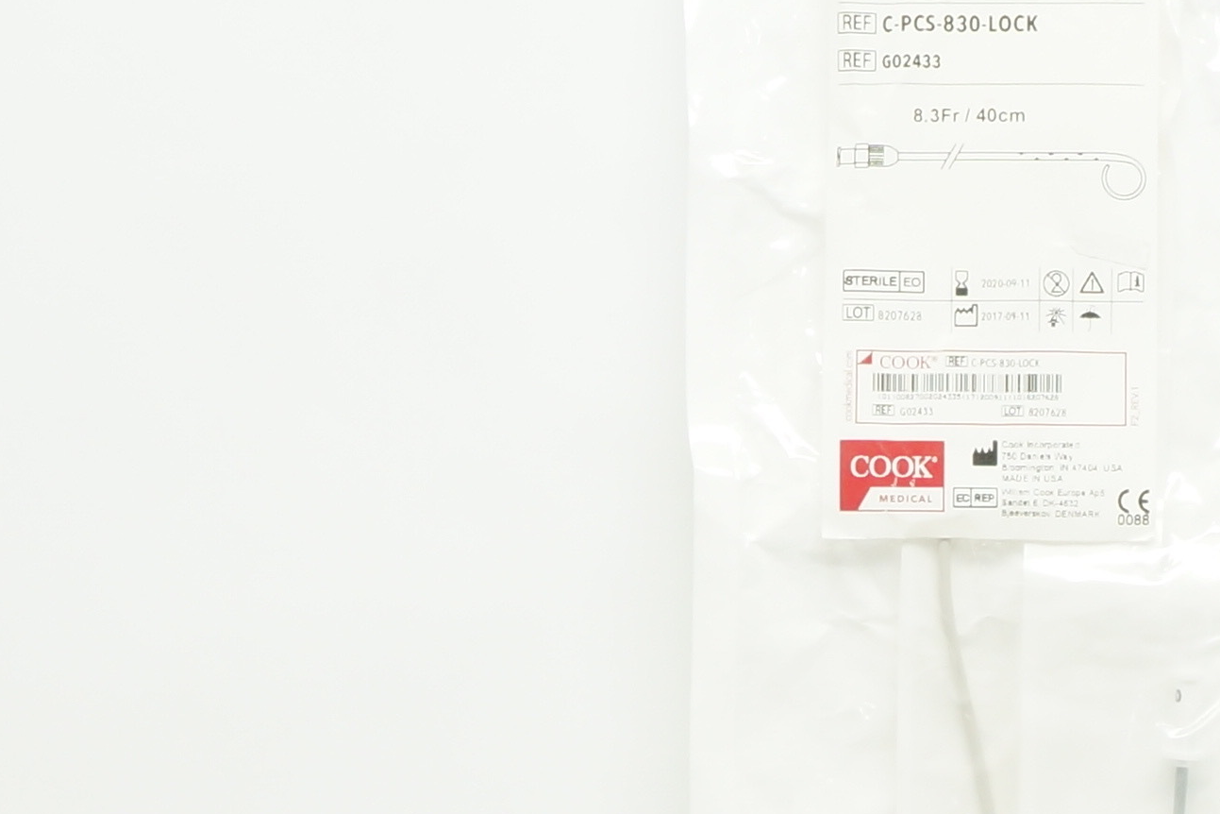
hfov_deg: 15.5
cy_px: 918
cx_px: 1038
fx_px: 4436
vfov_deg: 10.3
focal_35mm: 131
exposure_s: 1/15
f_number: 11
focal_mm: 23
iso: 400
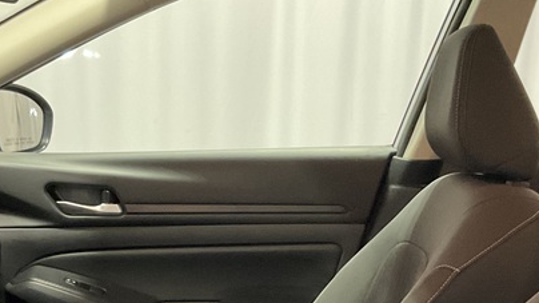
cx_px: 248
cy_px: 419
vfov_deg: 15.2
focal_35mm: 75
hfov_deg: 28.2
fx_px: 1072
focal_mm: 3
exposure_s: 1/40
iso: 320
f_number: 1.8
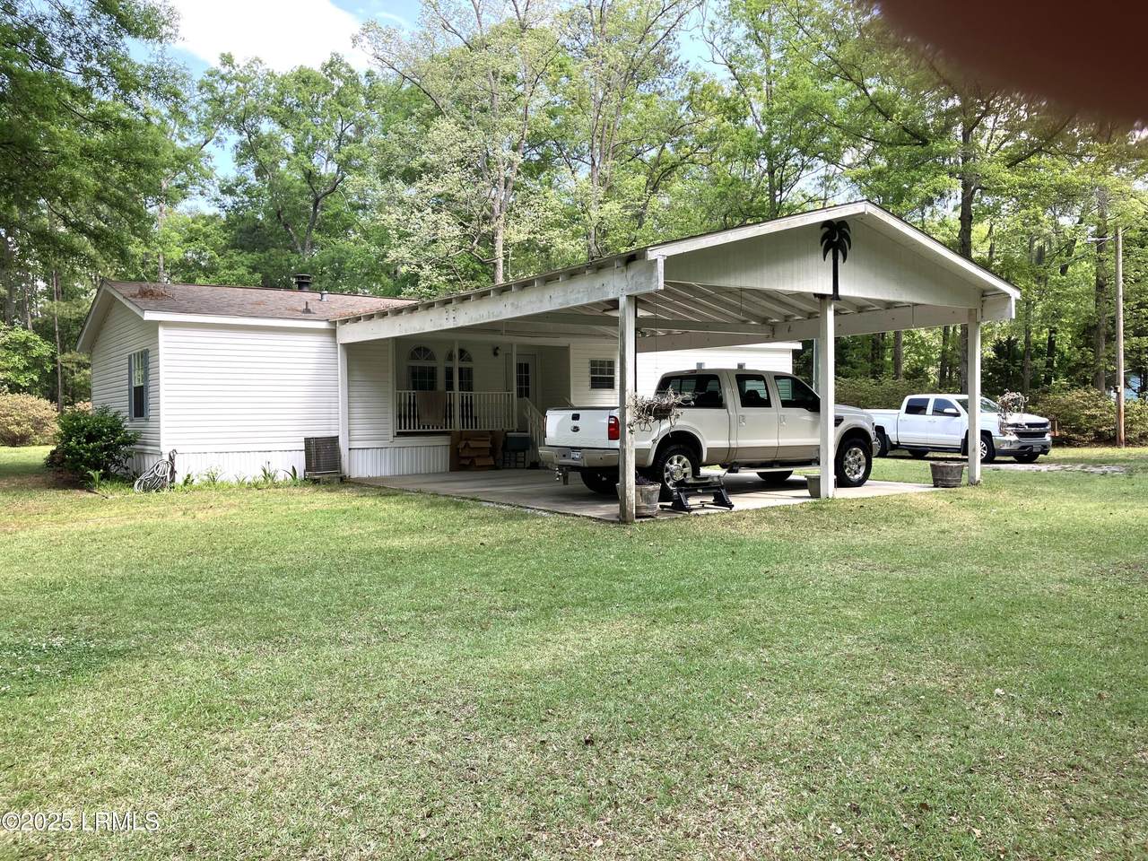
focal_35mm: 28
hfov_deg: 63.4
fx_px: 929
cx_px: 574
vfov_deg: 49.7
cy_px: 430
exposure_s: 1/271
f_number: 1.8
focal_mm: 3.99
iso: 32
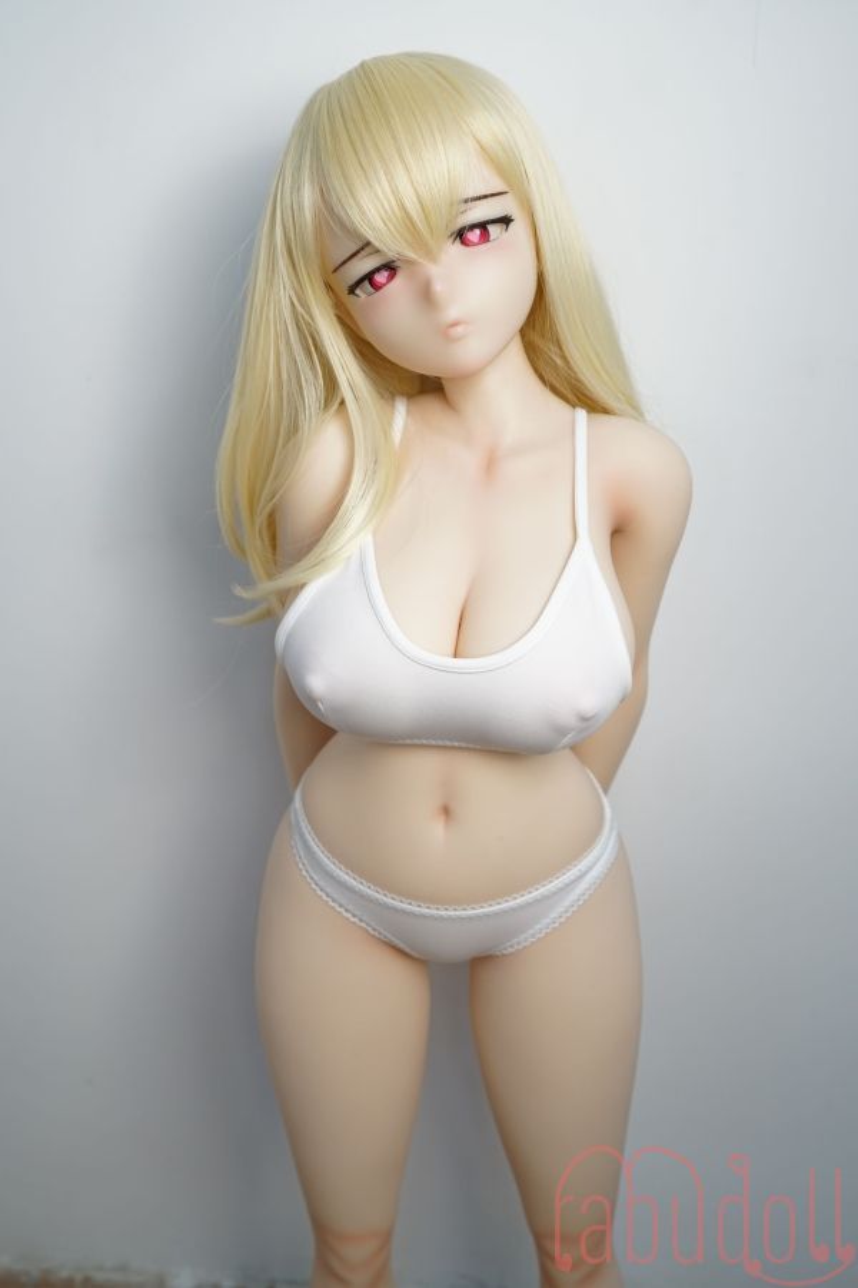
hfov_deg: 37.9
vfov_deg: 54.4
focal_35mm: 35
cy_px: 644
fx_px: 1251
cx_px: 429
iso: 500
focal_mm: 35
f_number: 4.5
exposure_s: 1/100
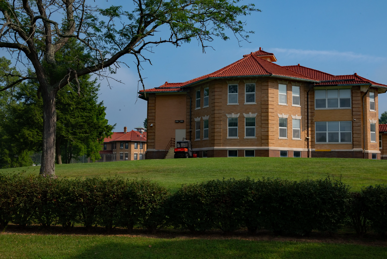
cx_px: 194
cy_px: 130
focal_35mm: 41
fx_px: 441
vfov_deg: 32.7
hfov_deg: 47.4
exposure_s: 1/320
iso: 400
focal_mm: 41
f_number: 16
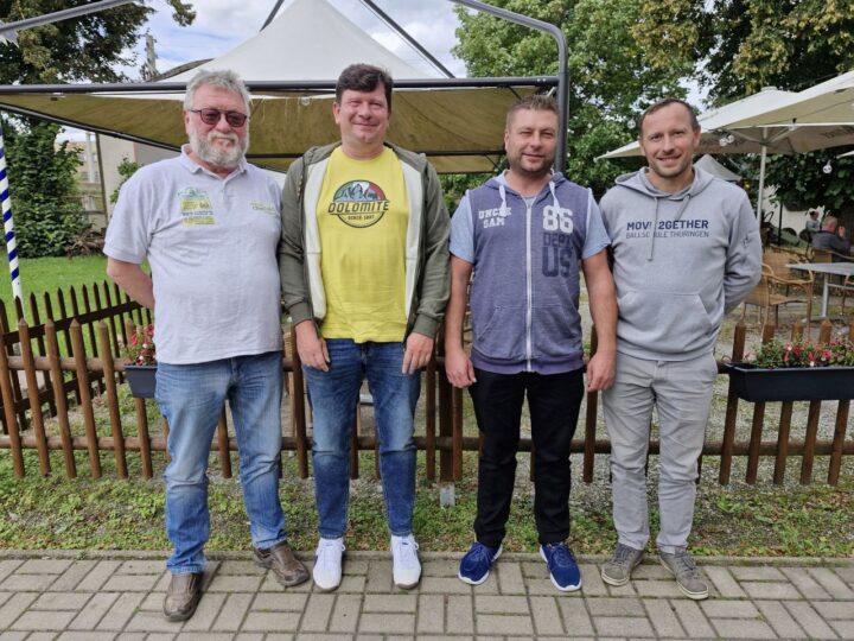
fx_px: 567
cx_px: 427
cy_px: 320
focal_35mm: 23
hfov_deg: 73.9
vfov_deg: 58.9
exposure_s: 1/840
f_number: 1.8
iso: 50
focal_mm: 5.54
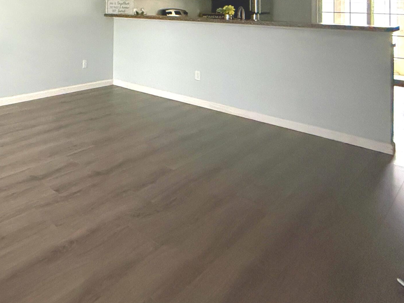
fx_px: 350
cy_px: -6
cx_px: 7
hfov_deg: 49.7
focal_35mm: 30
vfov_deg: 40.5
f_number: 2.2
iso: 1250
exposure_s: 1/60
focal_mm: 2.22
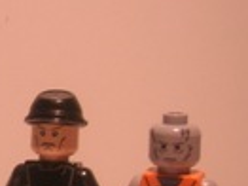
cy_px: 172
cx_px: -93
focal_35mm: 130
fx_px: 931
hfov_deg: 14.4
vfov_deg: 11.3
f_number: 2.9
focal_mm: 5.7
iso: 50
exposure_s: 1/39
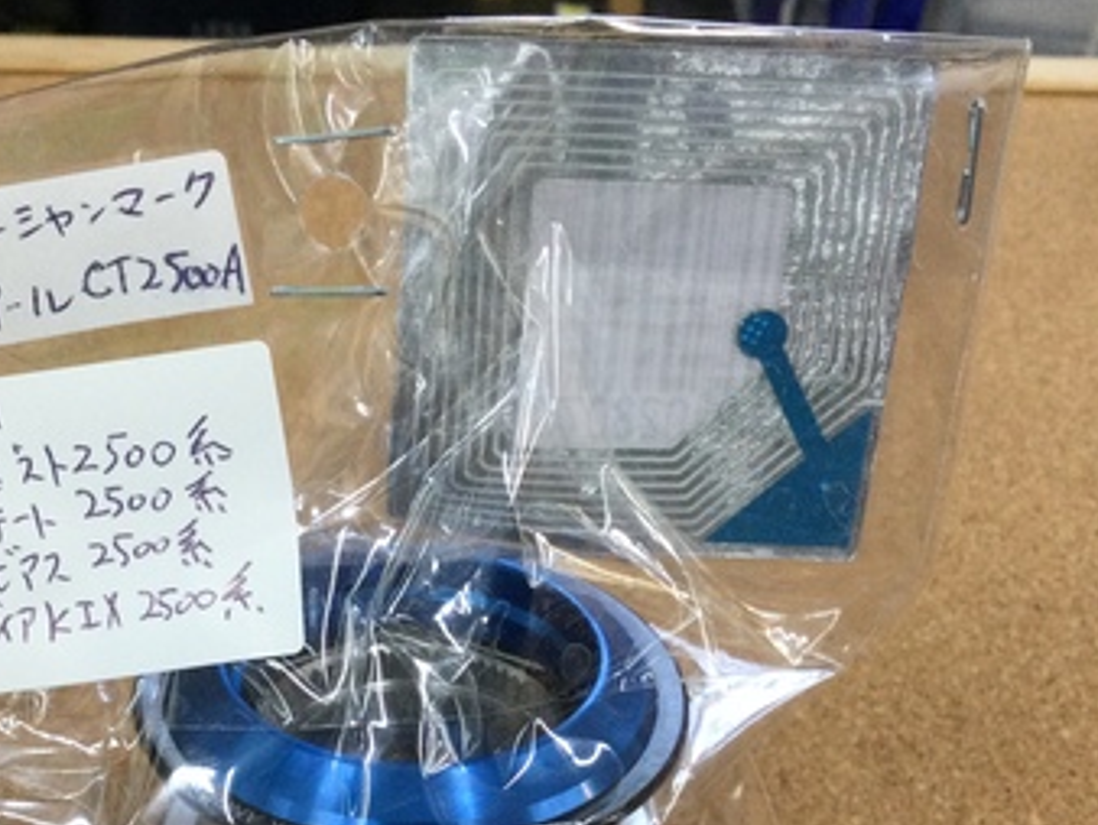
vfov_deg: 26.1
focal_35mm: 55
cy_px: 659
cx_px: 403
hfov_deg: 34.7
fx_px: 1746
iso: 40
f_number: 2.4
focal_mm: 3.3
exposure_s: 1/30
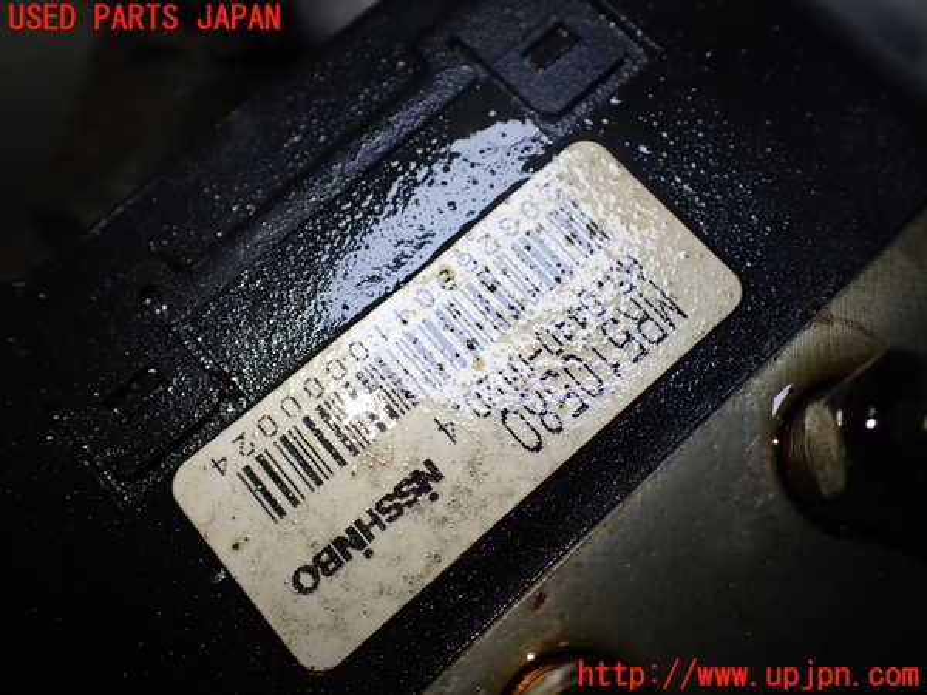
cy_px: 348
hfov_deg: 60.0
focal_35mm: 30
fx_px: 803
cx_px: 464
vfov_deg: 46.8
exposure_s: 1/125
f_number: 2.3
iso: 100
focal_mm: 5.4
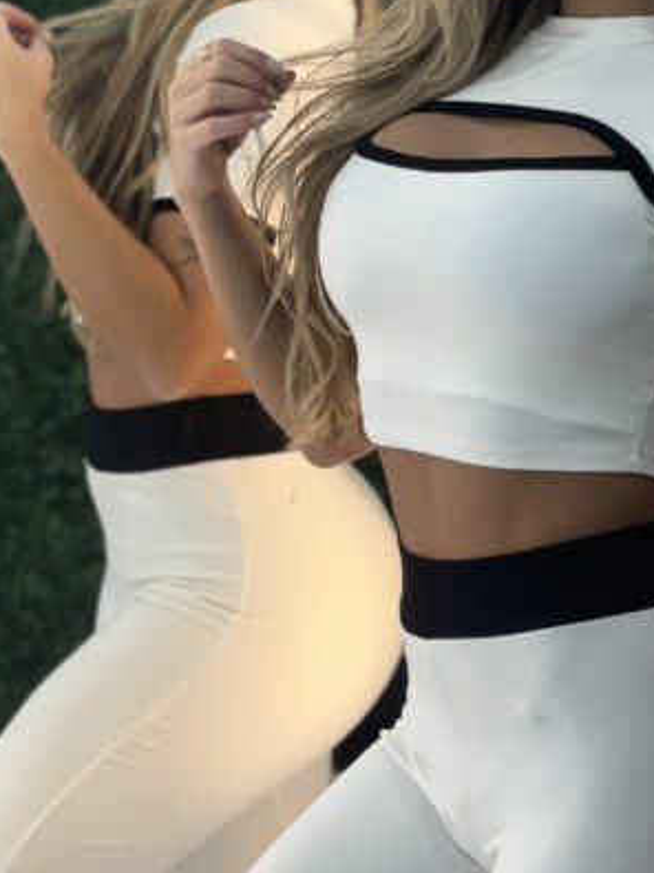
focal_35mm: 182
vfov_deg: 10.9
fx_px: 4587
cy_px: 509
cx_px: 519
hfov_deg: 8.1
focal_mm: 9
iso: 50
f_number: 2.8
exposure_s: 1/120
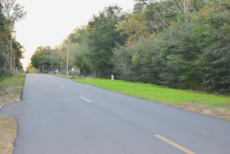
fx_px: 364
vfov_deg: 23.8
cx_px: 115
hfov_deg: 35.1
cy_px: 77
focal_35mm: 57
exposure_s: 1/125
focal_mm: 38
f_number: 5.6
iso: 560
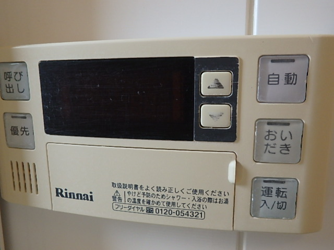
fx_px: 251
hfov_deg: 67.3
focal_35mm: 26
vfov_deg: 53.1
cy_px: 125
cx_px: 167
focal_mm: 4.7
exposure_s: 1/40
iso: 320
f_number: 4.3
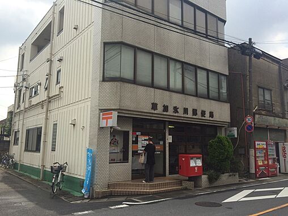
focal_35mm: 29
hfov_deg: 61.7
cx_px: 144
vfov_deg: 48.2
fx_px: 241
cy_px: 108
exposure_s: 1/1580
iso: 32
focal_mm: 4.15
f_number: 2.2
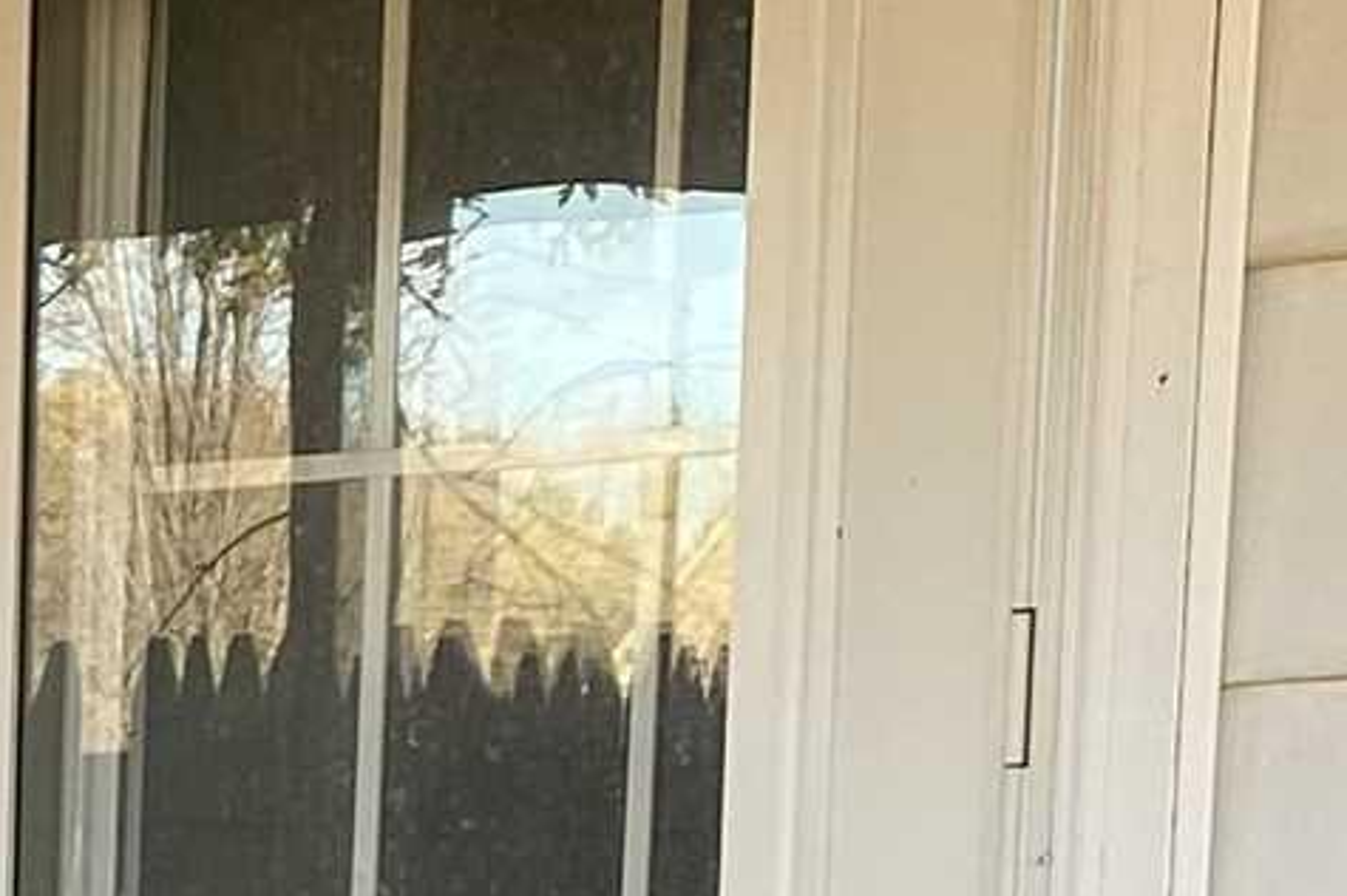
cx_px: -1506
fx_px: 6543
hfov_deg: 10.6
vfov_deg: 7.4
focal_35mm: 175
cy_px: 2036
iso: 32
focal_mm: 4.25
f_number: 1.8
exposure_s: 1/127
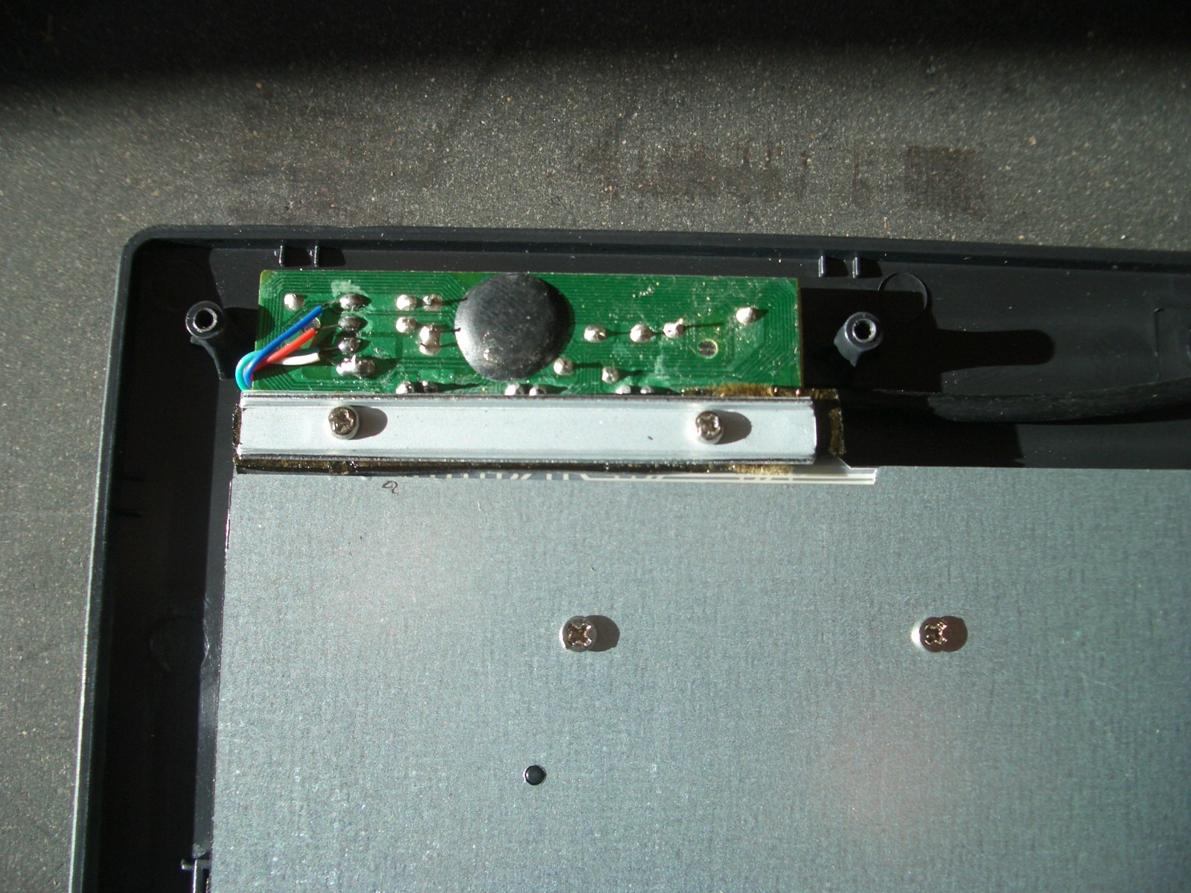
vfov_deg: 40.7
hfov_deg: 52.6
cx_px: 596
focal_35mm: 35
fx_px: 1204
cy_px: 446
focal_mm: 5.8
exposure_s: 1/400
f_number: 2.6
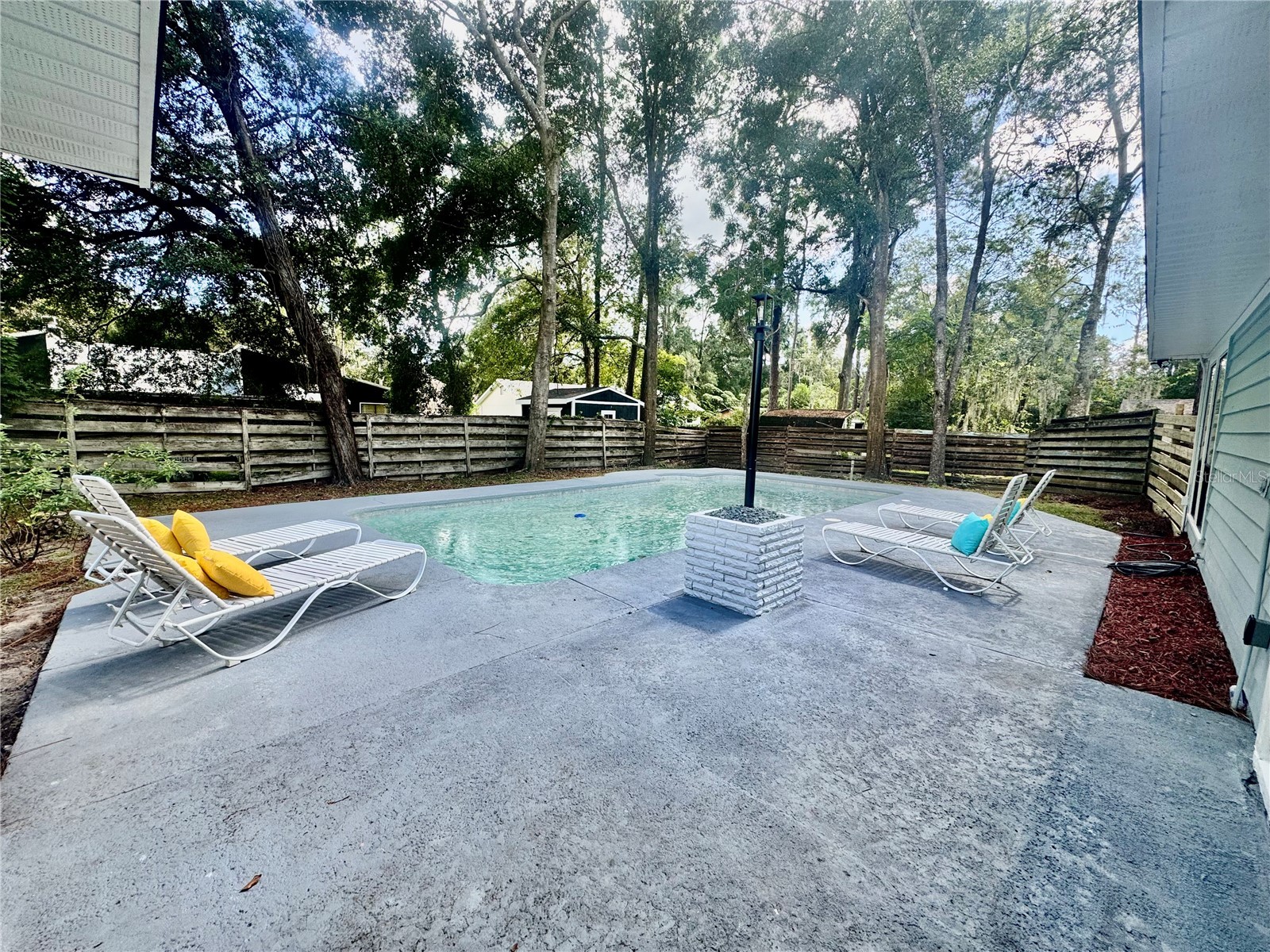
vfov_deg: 85.7
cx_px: 635
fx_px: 514
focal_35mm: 14
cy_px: 476
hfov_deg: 102.1
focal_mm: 2.22
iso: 40
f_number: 2.2
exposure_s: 1/298
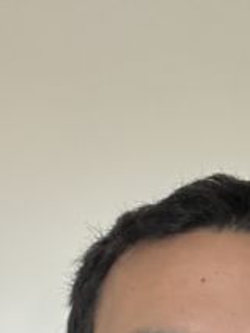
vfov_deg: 20.4
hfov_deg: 17.2
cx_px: 201
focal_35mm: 85
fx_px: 819
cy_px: 470
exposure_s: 1/33
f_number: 2.2
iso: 400
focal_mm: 2.71
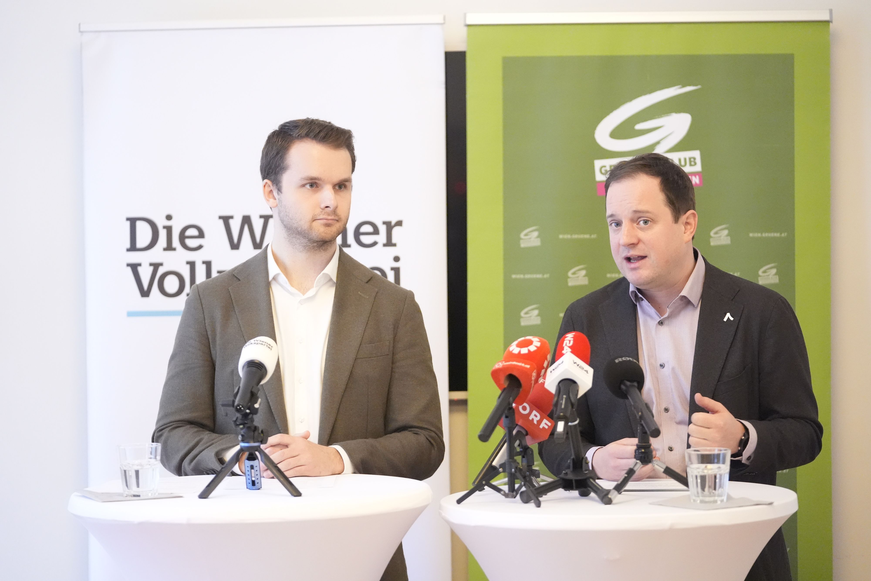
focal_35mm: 124
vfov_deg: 11.1
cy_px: 290
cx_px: 436
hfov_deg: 16.5
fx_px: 3000
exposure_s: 1/160
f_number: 2.8
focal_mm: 124
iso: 10000
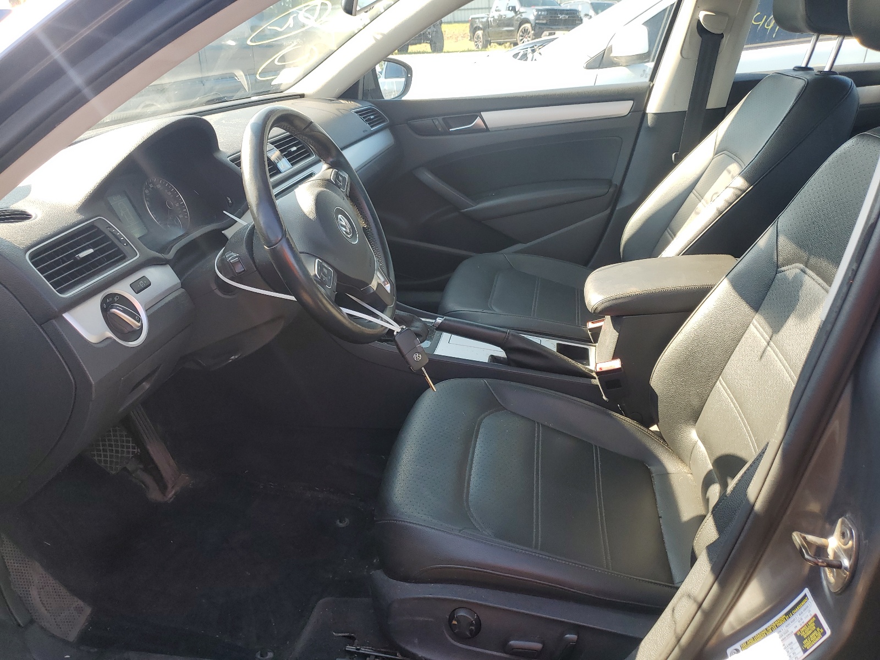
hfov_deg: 67.3
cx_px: 440
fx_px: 661
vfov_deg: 53.1
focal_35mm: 26
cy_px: 330
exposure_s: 1/270
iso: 50
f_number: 1.5
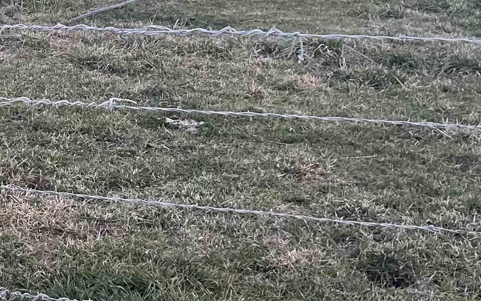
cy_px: 54
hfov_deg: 24.3
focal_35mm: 74
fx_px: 970
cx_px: -149
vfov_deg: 17.5
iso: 400
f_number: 1.6
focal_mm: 5.1
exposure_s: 1/60
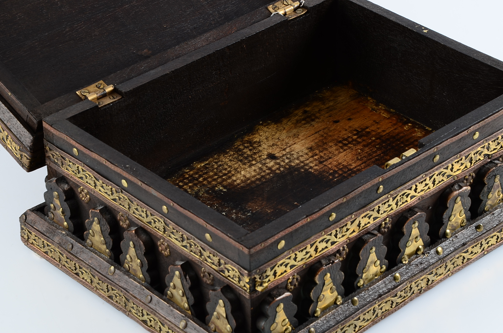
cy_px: 141
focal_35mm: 119
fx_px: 1659
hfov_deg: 17.2
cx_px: 282
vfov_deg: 11.5
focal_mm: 66
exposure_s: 1/160
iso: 100
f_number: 13
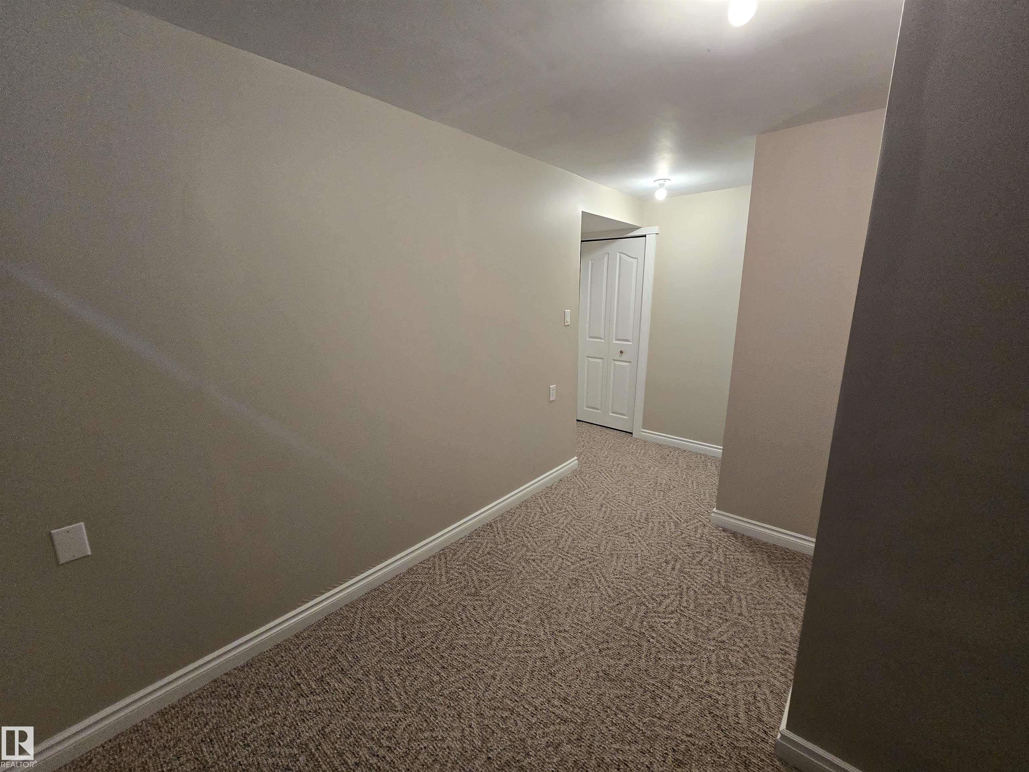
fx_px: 386
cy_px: 386
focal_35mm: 13
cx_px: 514
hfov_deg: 106.2
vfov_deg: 89.9
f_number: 2.2
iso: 250
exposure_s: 1/60
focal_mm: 2.2
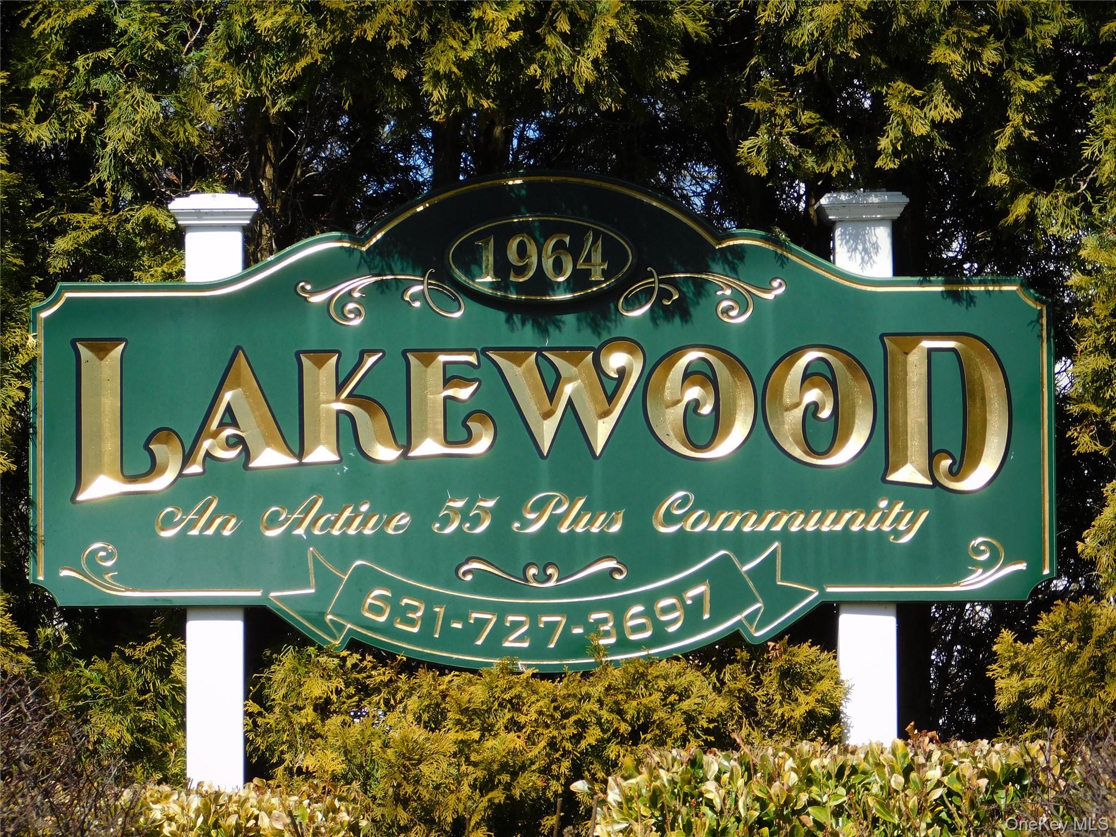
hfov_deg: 8.5
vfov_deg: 6.4
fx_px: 7480
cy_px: 418
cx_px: 558
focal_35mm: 232
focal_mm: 41.3
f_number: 5.6
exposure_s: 1/400
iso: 125
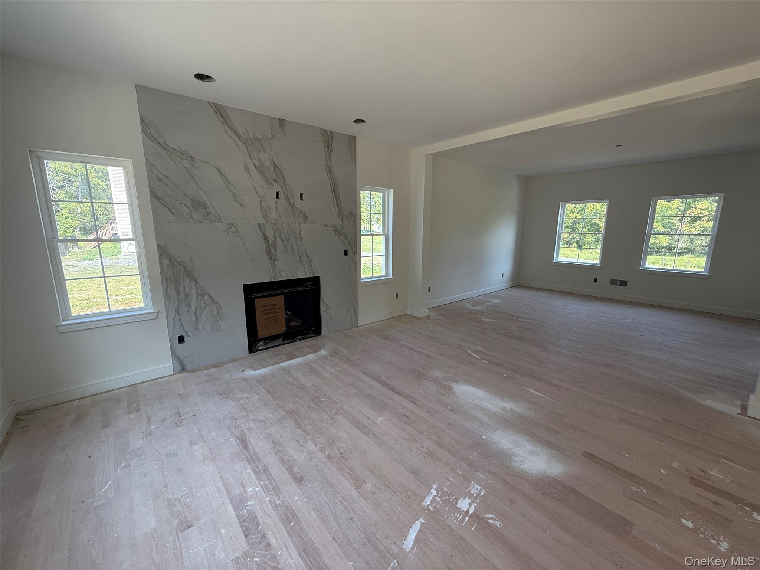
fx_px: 307
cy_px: 285
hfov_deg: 102.1
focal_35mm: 14
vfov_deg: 85.7
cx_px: 380
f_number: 2.2
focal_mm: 2.22
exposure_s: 1/99
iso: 64
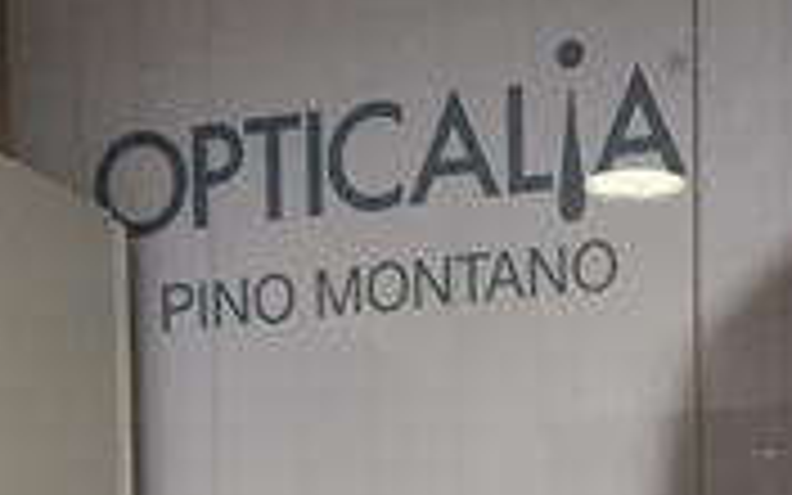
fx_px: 2417
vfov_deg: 10.7
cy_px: 999
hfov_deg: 18.5
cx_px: 572
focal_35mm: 112
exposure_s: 1/33
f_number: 2.2
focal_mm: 4.15
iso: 64
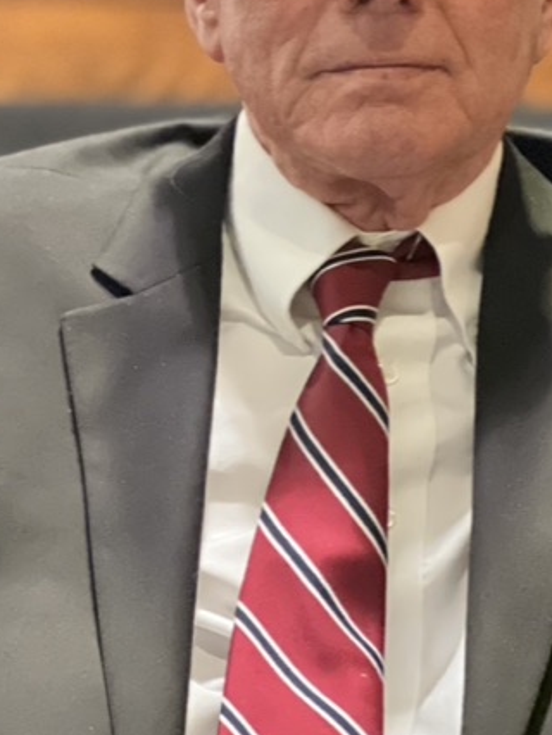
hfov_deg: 8.0
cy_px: 85
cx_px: 363
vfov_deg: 10.6
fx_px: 3930
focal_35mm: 185
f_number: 2.8
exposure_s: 1/15
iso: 1000
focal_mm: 9
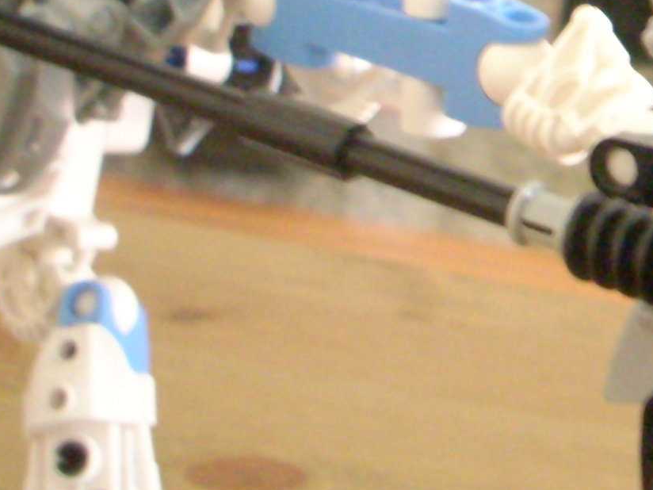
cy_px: -59
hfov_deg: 16.5
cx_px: 766
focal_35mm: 115
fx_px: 2169
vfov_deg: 12.6
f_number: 2.8
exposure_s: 1/4
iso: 496
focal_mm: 6.2
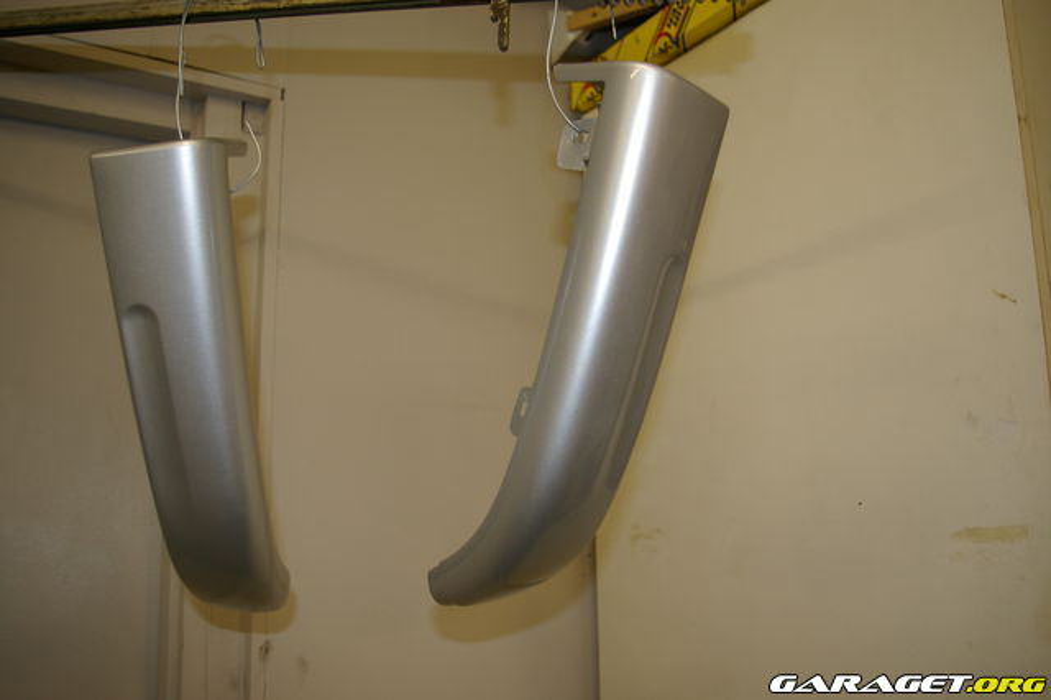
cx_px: 526
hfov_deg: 62.0
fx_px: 875
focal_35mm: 30
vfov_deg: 43.6
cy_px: 350
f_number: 4
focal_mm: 20
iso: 200
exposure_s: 1/30
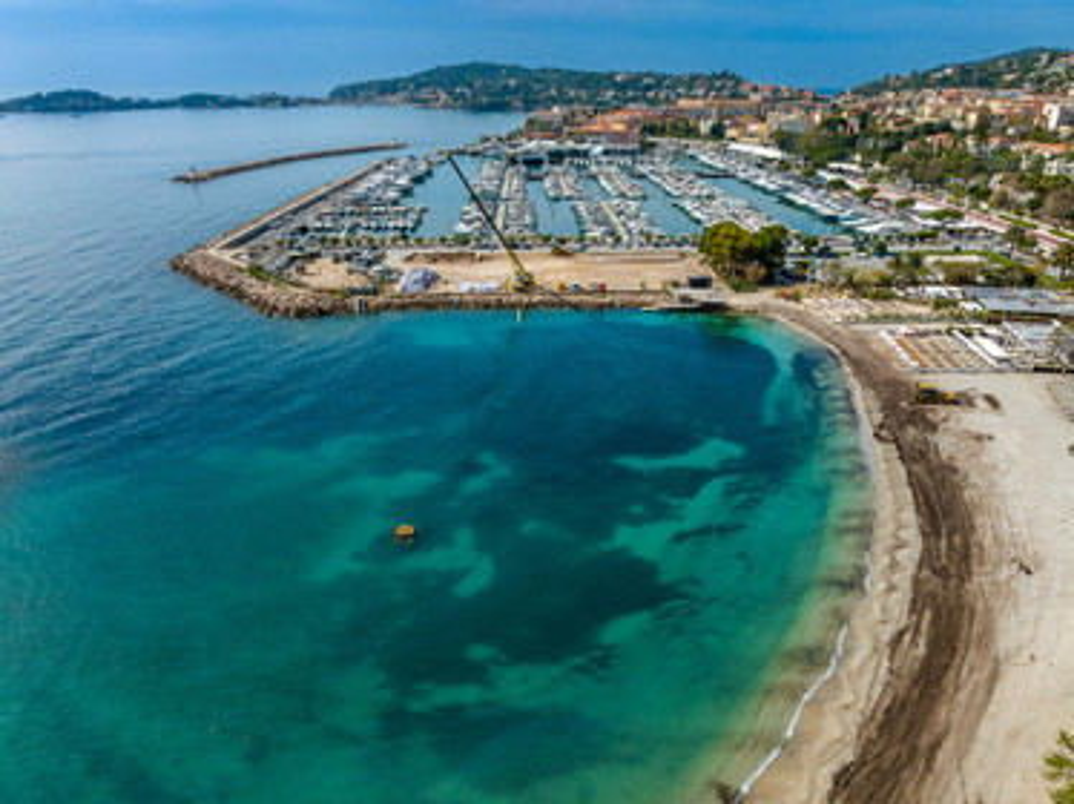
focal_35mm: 24
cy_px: 402
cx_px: 537
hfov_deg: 71.6
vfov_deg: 56.8
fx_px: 744
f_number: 8
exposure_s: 1/800
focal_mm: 12.3
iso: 200
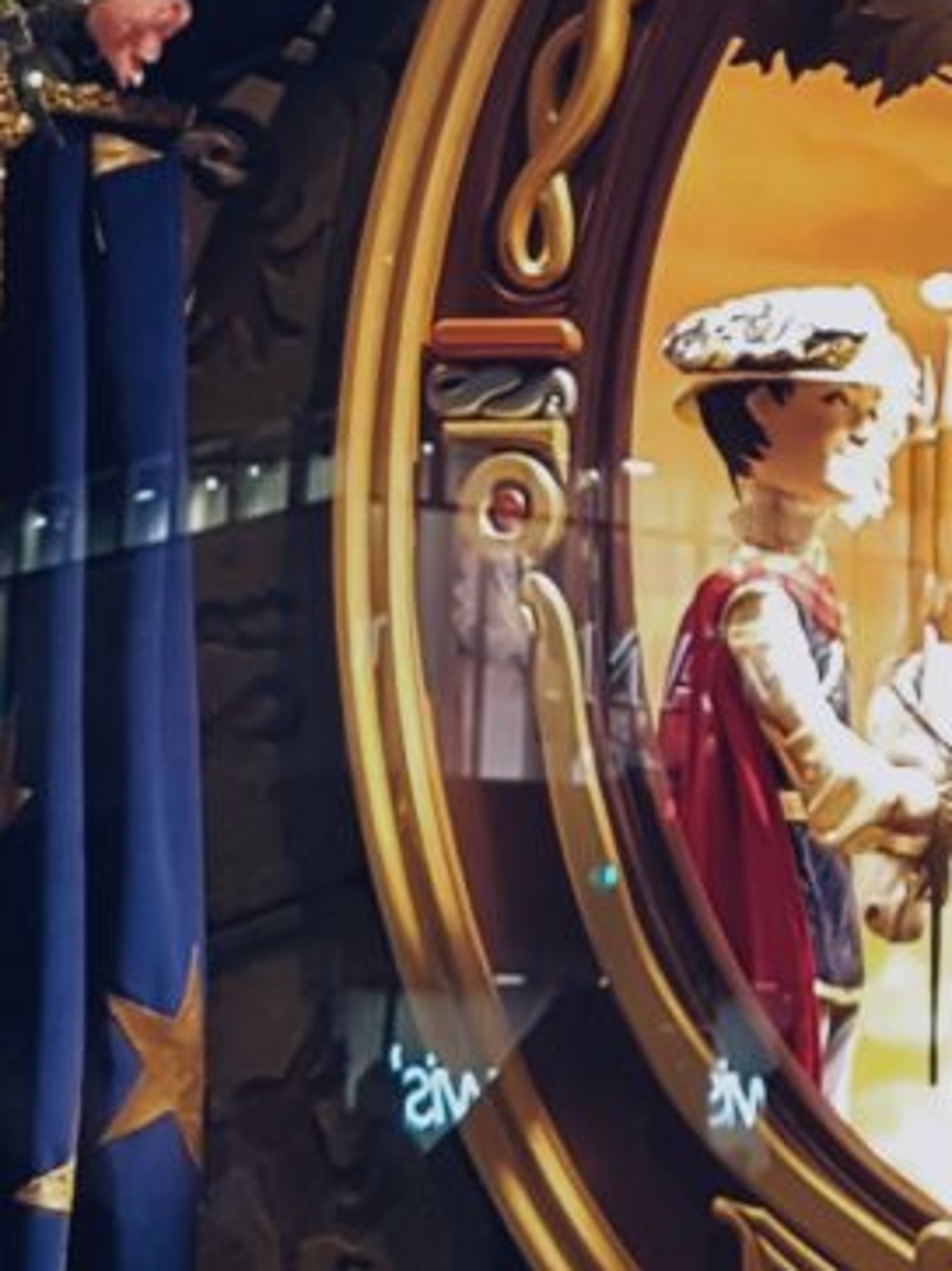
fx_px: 3999
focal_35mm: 109
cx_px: 987
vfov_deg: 17.7
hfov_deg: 13.4
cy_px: 70
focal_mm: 4.2
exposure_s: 1/60
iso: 250
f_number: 1.7
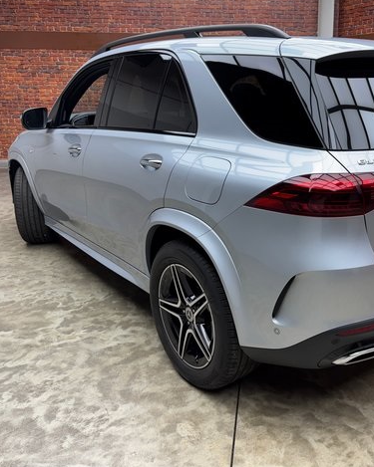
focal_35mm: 32
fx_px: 443
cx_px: 283
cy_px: 232
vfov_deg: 55.7
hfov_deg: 44.2
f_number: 1.78
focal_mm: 6.76
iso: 64
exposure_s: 1/120
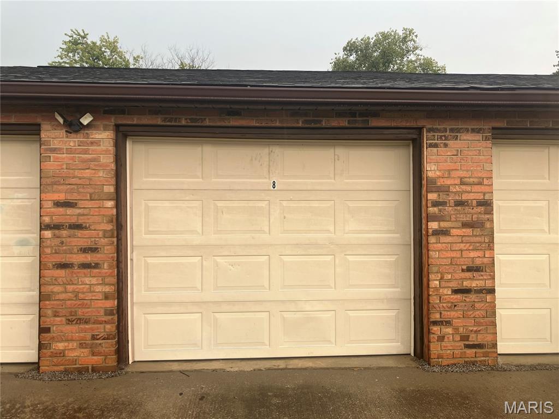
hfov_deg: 63.4
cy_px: 210
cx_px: 280
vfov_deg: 49.7
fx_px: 452
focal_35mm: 28
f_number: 1.8
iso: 32
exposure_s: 1/121
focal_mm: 3.99
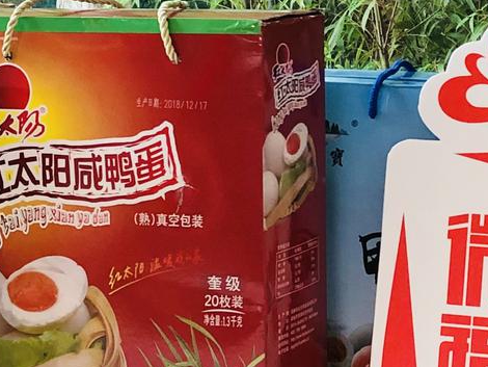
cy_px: 32
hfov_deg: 15.9
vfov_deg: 12.1
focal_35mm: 122
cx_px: 451
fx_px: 1721
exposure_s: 1/25
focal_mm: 4
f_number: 1.8
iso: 32
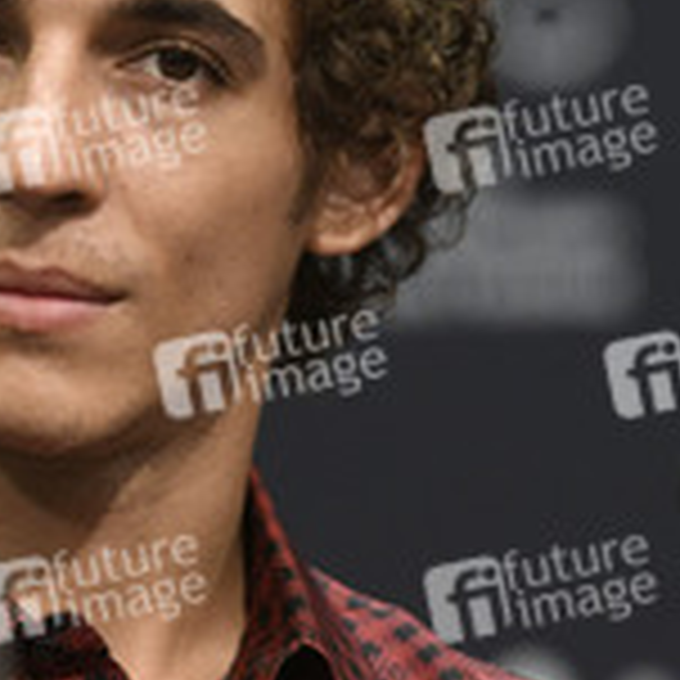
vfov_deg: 3.7
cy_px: 252
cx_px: 151
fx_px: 10401
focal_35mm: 468
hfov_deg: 3.7
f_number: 3.5
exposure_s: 1/250
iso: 1250
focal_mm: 185
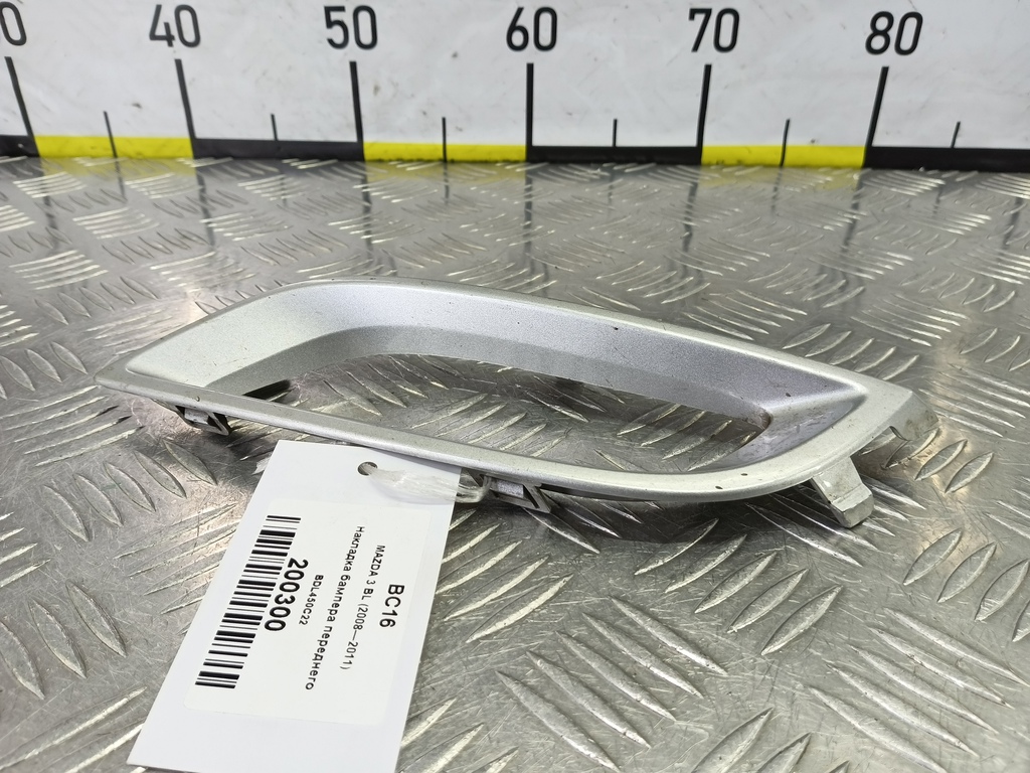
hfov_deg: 73.9
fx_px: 684
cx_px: 515
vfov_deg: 58.9
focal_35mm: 23
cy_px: 386
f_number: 1.6
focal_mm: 4.11
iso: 105
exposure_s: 1/50
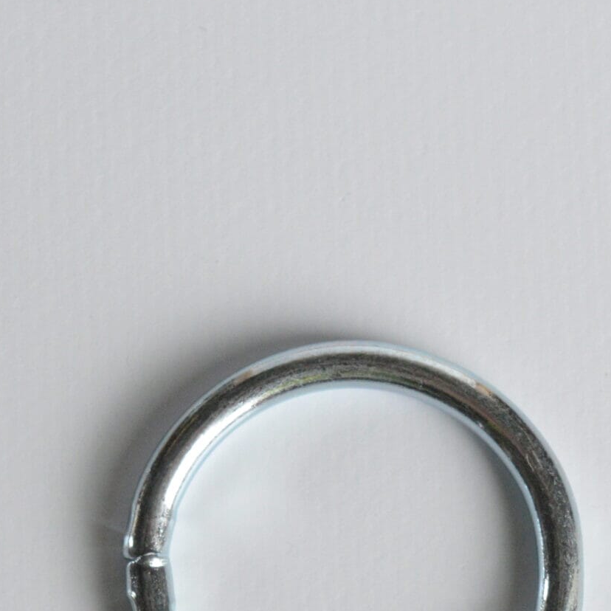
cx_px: 368
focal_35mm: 189
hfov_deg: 9.3
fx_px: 3774
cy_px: 582
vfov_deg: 9.2
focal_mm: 48
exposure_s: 1/80
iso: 1000
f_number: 13
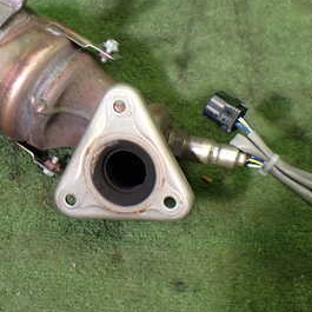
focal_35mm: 60
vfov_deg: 28.4
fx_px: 612
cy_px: 100
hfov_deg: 27.6
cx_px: 33
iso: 320
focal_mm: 5.4
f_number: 2.3
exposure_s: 1/125
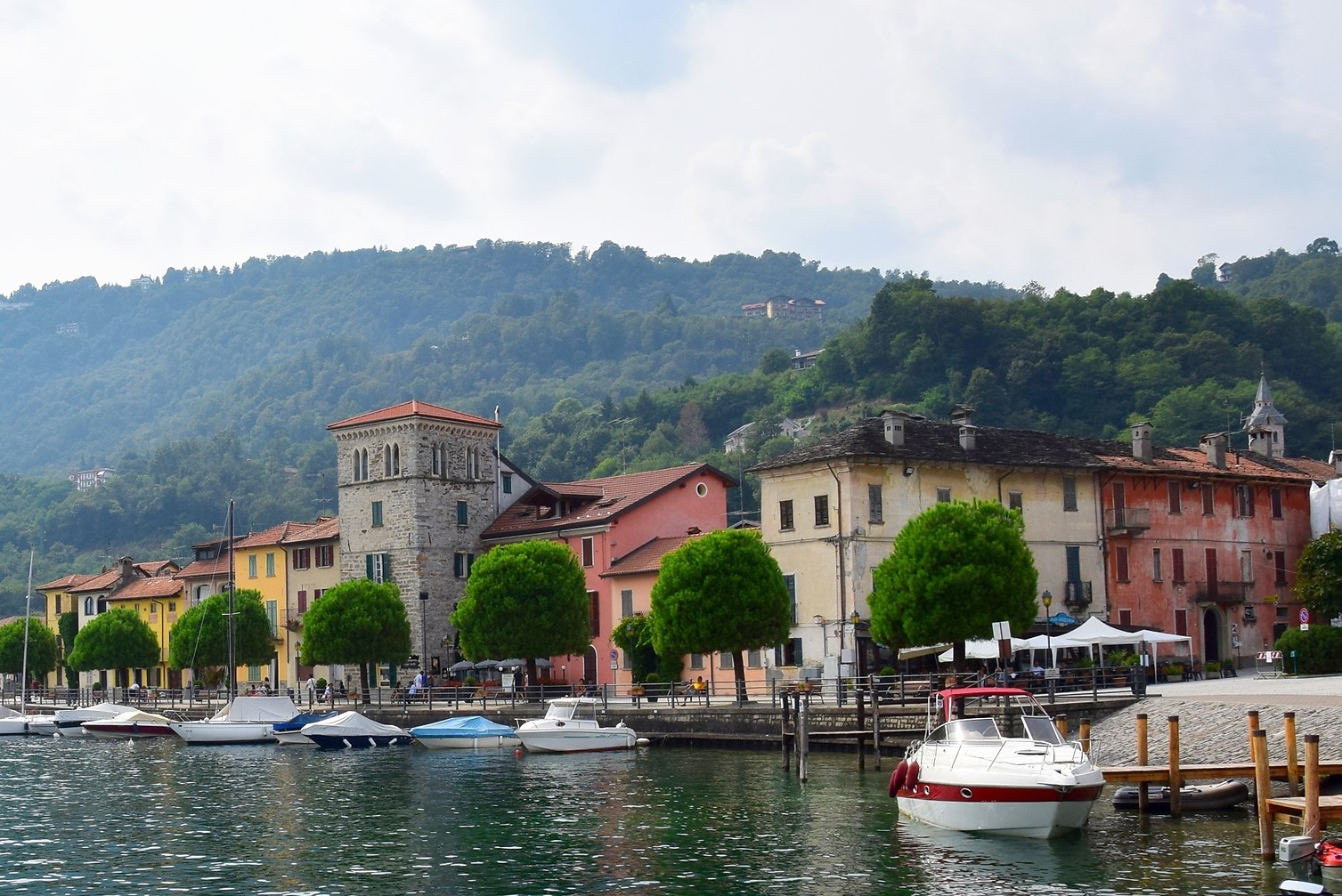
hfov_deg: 44.1
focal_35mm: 43
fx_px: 1604
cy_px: 588
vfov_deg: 31.0
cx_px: 360
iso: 280
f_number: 11
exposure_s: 1/500
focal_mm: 18
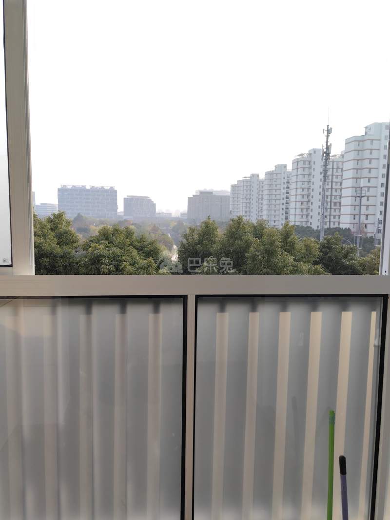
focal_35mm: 27
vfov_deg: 65.3
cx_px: 195
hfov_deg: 51.3
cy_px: 260
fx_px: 406
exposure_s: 1/649
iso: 50
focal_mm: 5.75
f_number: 2
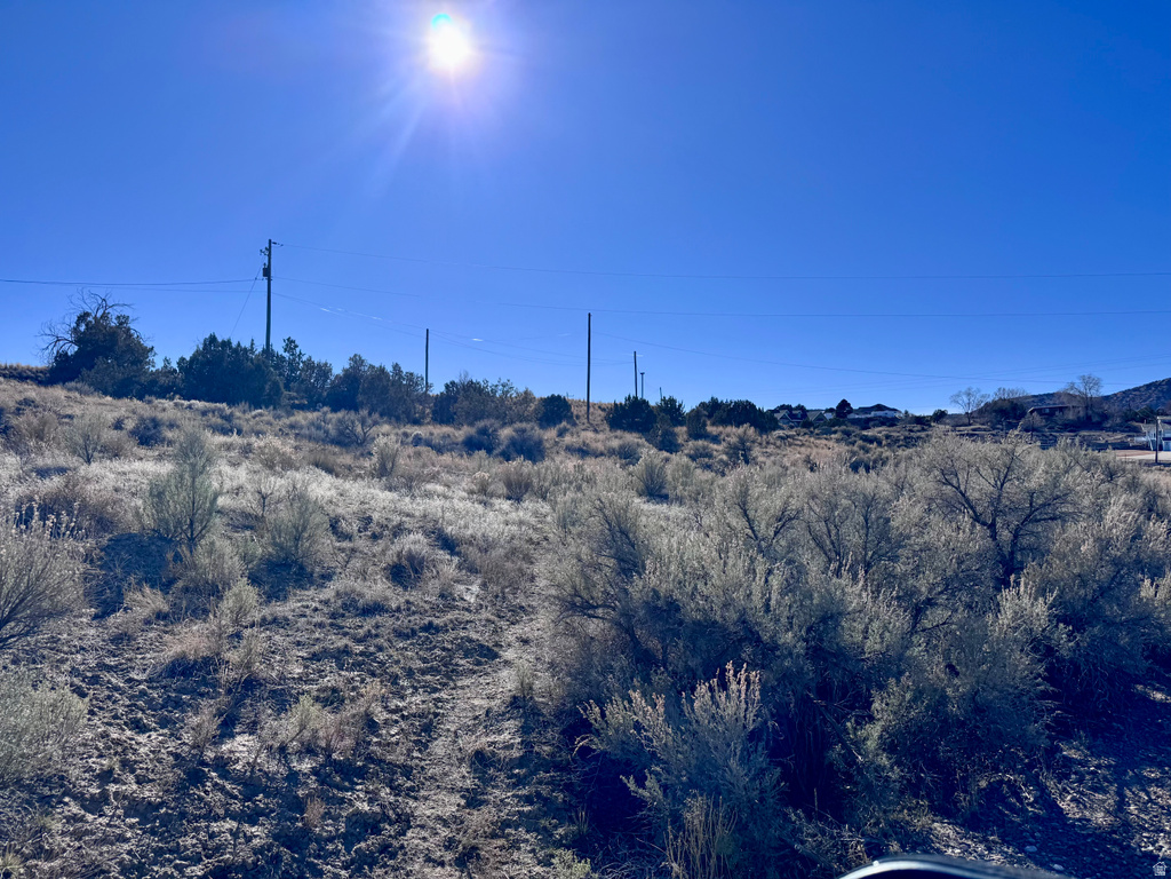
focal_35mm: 24
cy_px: 440
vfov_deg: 56.8
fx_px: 812
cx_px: 586
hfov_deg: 71.6
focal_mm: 6.76
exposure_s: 1/9009
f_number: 1.78
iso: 80
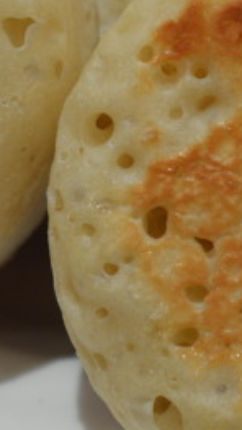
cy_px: 8
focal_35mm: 244
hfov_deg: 5.0
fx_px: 2783
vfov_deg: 8.8
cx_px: 221
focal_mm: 40
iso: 400
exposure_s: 1/60
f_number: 4
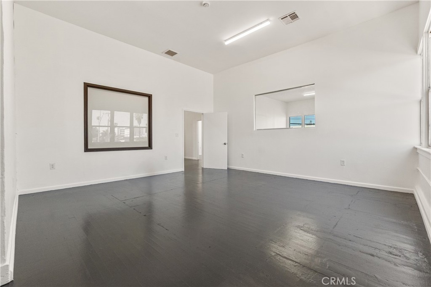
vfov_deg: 77.3
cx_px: 216
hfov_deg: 100.4
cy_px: 144
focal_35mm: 15
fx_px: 180
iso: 400
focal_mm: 10
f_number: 8
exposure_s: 1/80
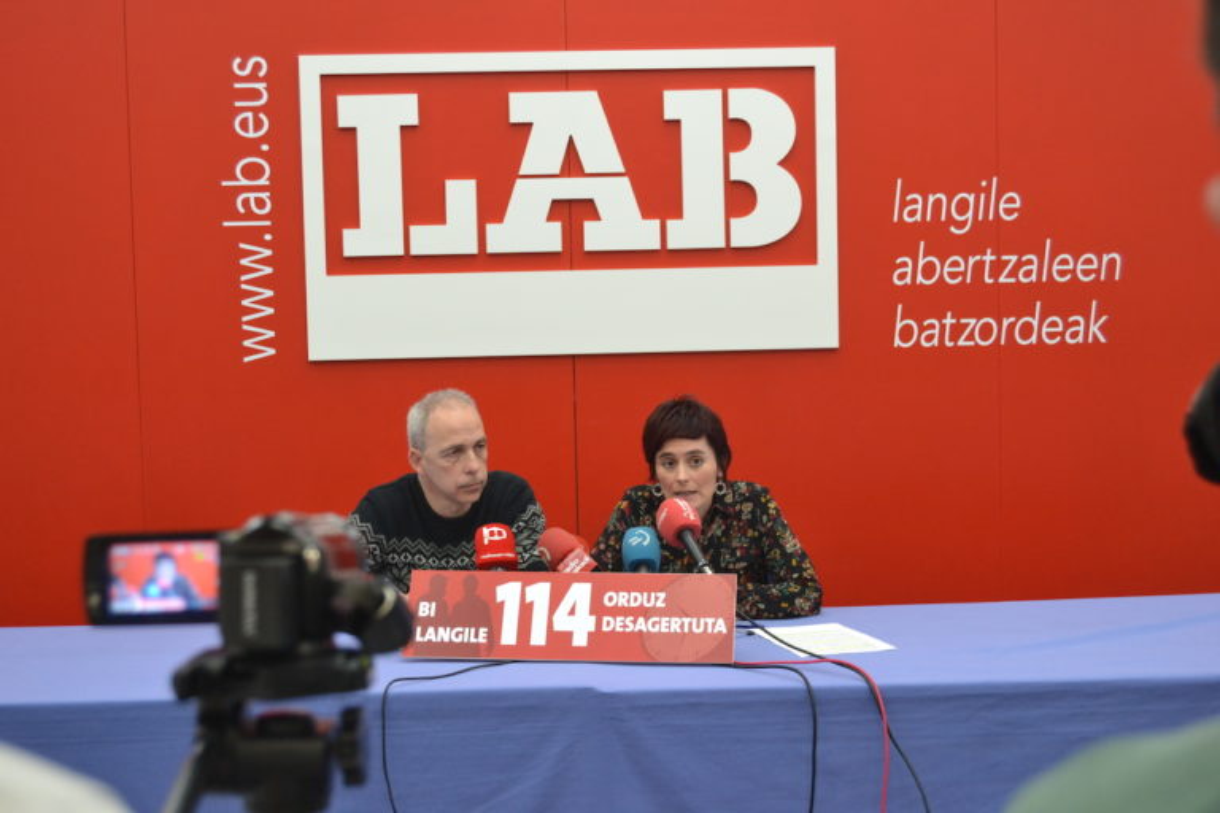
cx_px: 610
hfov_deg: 35.1
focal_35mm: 57
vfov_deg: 23.8
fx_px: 1932
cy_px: 406
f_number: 4.8
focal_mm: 38
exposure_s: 1/60
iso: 1100
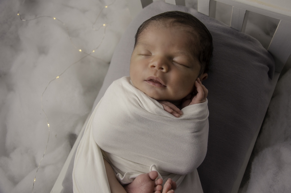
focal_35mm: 42
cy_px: 96
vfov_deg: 31.8
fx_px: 339
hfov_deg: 46.5
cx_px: 146
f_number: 4
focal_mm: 28
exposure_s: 1/100
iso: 400
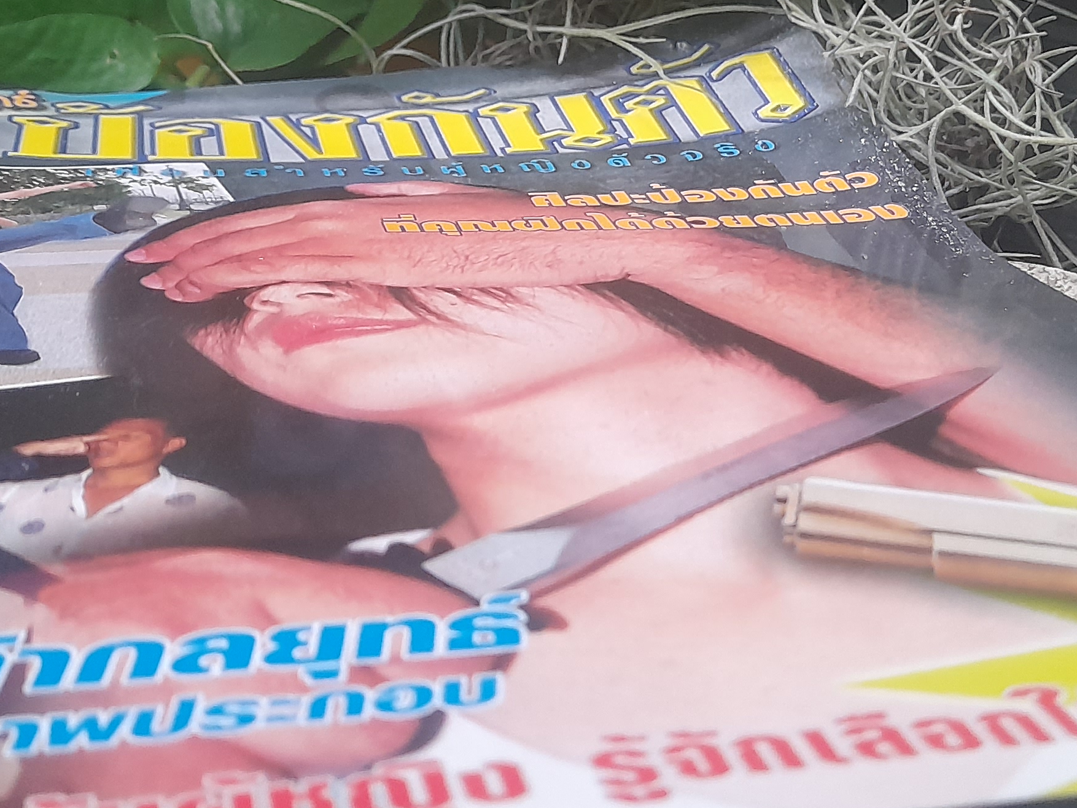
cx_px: 536
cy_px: 183
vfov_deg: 25.3
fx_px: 1774
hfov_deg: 33.8
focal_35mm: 57
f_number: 2
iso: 400
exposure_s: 1/50
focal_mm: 4.6
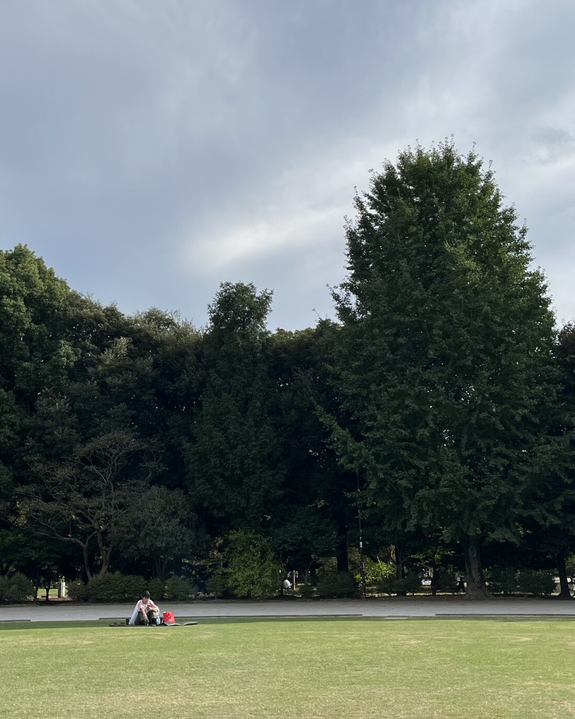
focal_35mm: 47
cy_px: 269
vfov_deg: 39.3
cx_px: 268
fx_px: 1000
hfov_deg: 32.1
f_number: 1.6
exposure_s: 1/5319
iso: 50
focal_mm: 5.1
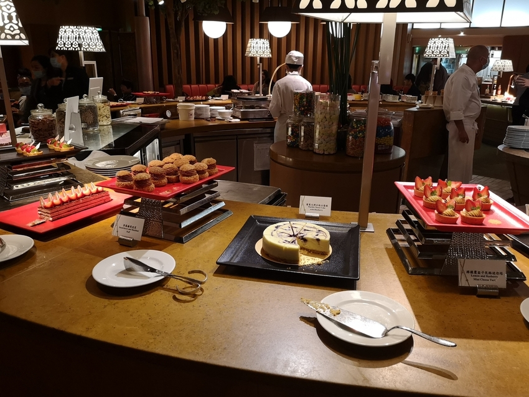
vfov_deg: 51.3
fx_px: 412
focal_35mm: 27
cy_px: 198
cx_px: 264
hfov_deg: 65.3
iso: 400
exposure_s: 1/60
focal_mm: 3.95
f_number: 1.8
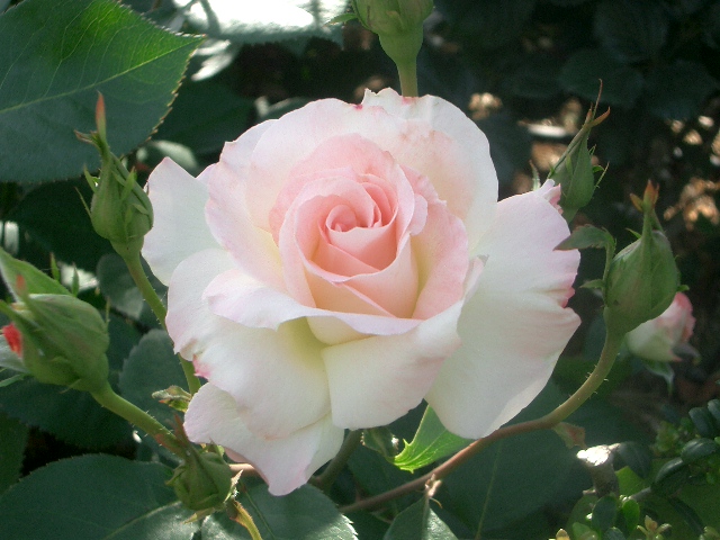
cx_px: 360
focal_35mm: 62
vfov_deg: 23.7
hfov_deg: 31.2
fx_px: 1290
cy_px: 270
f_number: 3.5
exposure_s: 1/200
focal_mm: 10.2
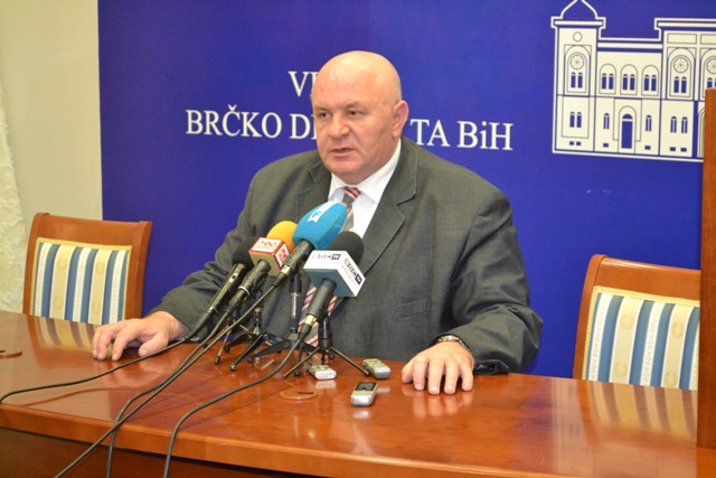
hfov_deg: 24.6
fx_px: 1641
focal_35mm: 82
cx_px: 358
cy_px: 239
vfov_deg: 16.6
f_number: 5.6
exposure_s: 1/60
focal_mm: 55
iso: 3200
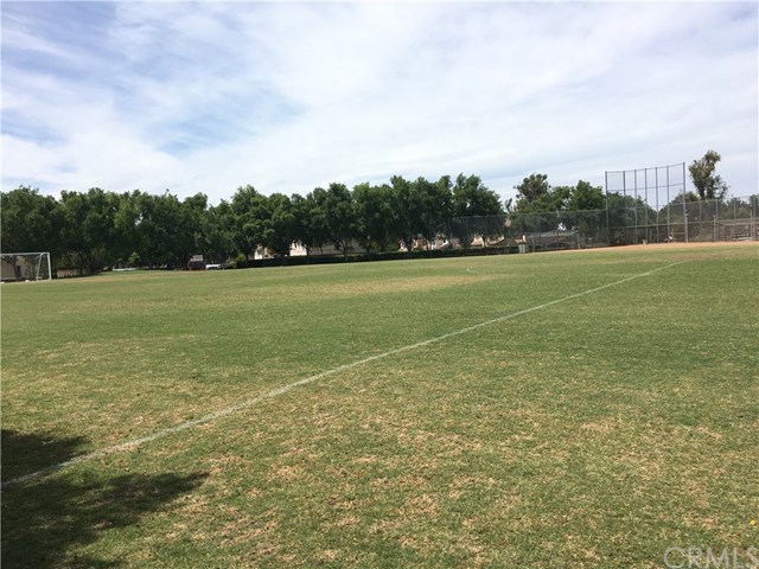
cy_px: 284
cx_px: 380
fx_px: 636
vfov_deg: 48.2
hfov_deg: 61.7
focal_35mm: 29
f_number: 2.2
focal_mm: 4.15
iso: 25
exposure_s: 1/2137
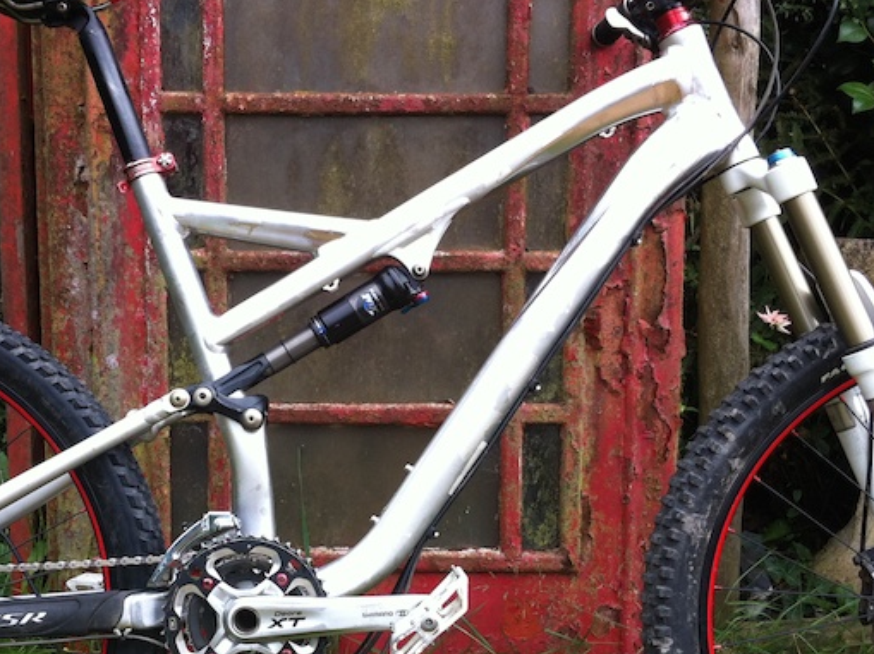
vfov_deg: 26.5
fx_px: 1388
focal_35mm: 55
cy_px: 400
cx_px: 313
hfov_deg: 34.7
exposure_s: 1/230
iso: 80
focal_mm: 3.85
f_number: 2.8
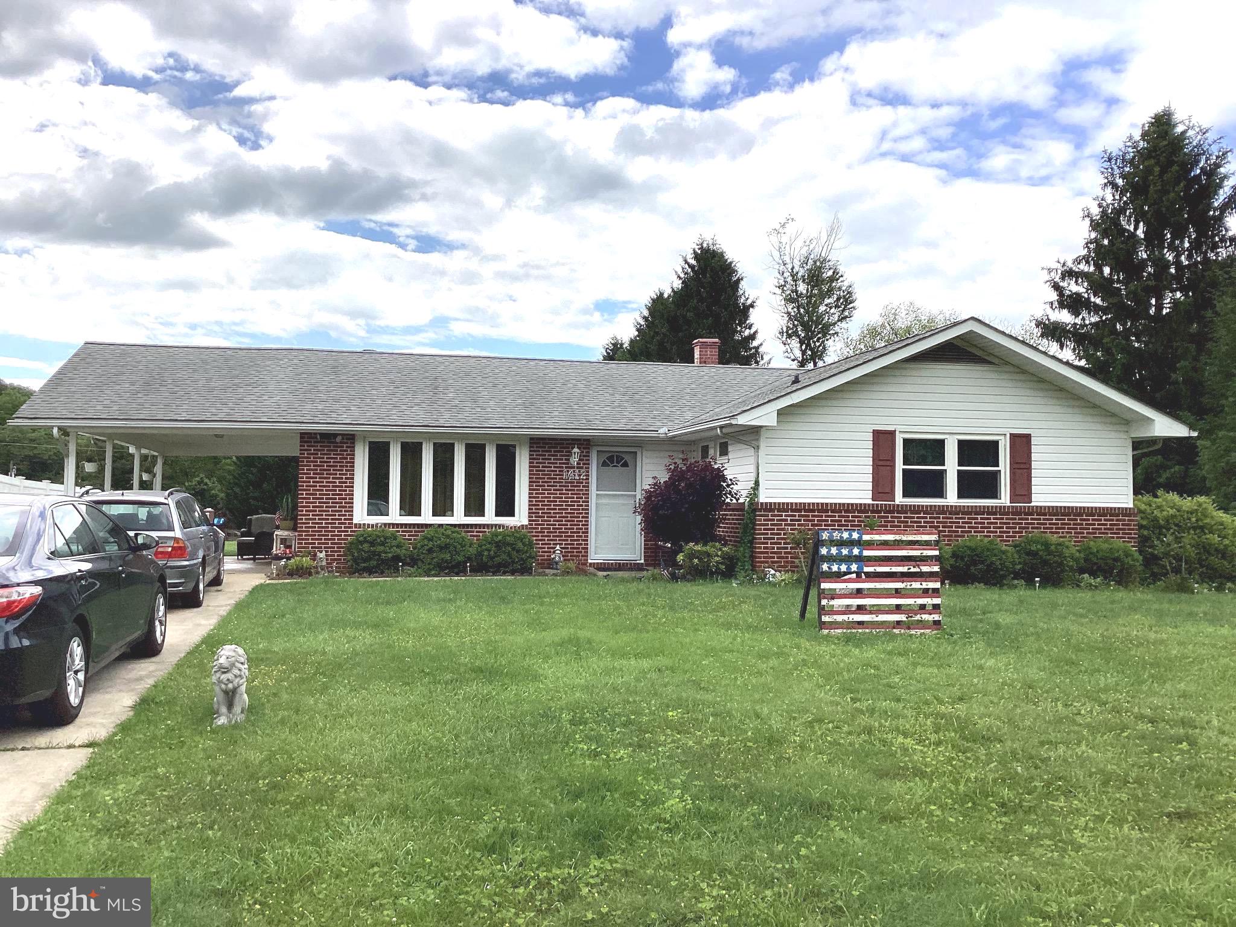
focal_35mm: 31
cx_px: 618
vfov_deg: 45.4
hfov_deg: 58.4
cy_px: 464
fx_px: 1107
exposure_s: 1/1773
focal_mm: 3.3
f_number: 2.4
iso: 25
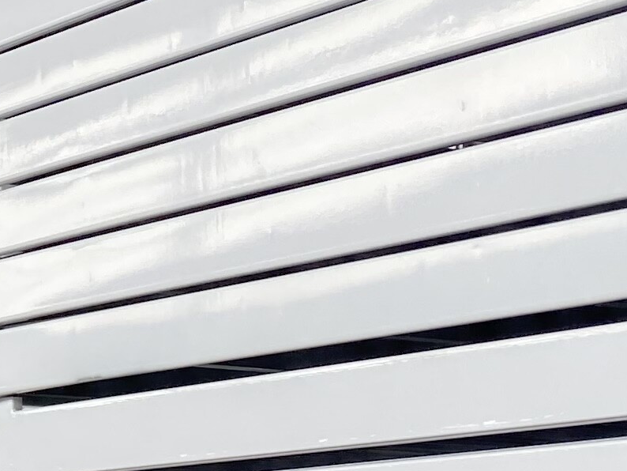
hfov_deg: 14.1
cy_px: 202
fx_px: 2392
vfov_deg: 11.2
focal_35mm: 132
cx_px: -277
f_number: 1.8
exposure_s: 1/128
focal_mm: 4.25
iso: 32
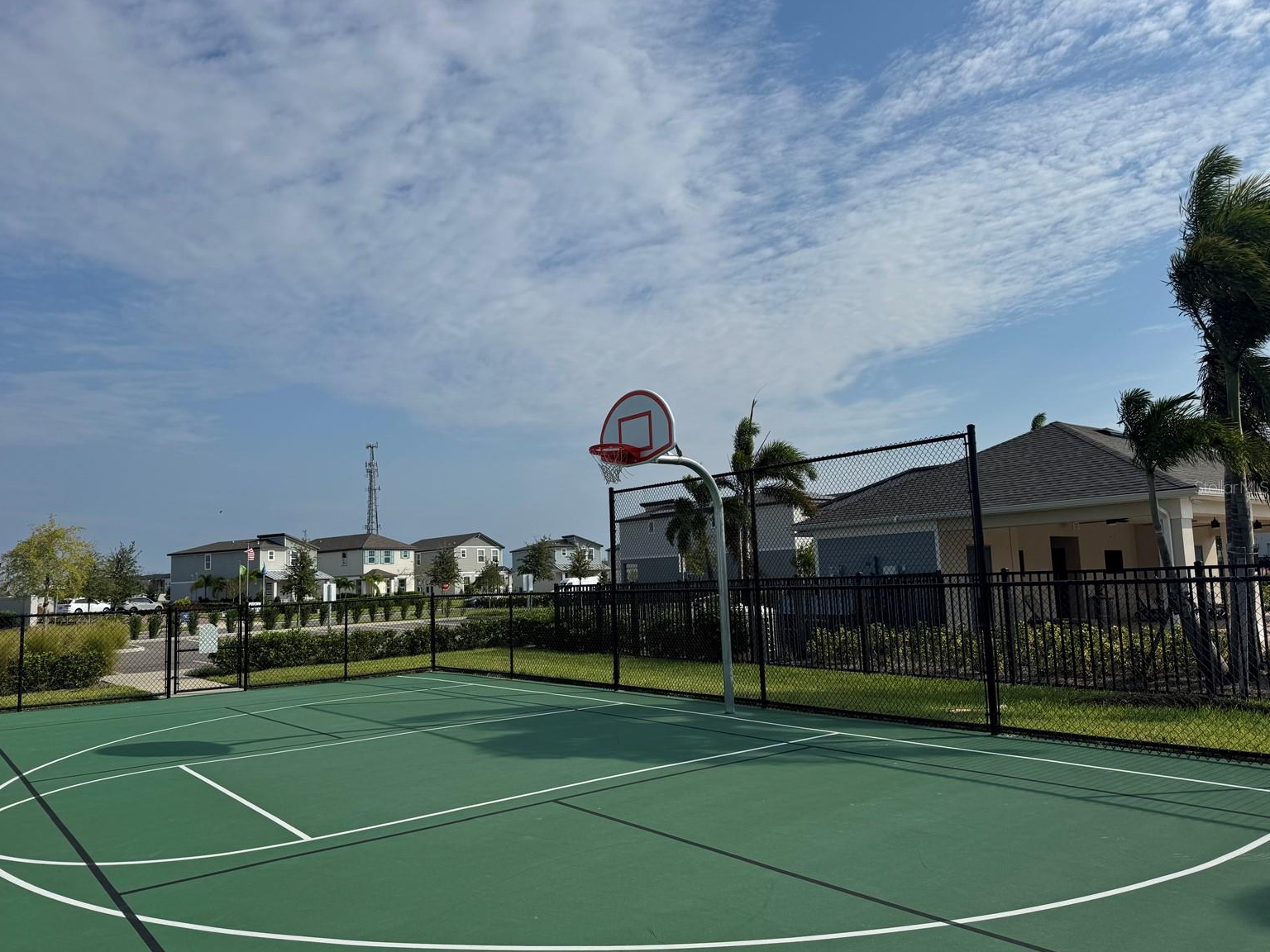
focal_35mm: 25
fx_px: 917
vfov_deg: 54.9
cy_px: 487
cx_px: 611
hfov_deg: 69.4
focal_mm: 6.76
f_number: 1.78
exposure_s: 1/9009
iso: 80
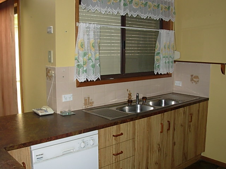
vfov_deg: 37.7
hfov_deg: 49.0
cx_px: 113
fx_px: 248
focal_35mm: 38
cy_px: 84
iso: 71
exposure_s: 1/45.3
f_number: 2.9
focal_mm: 6.3
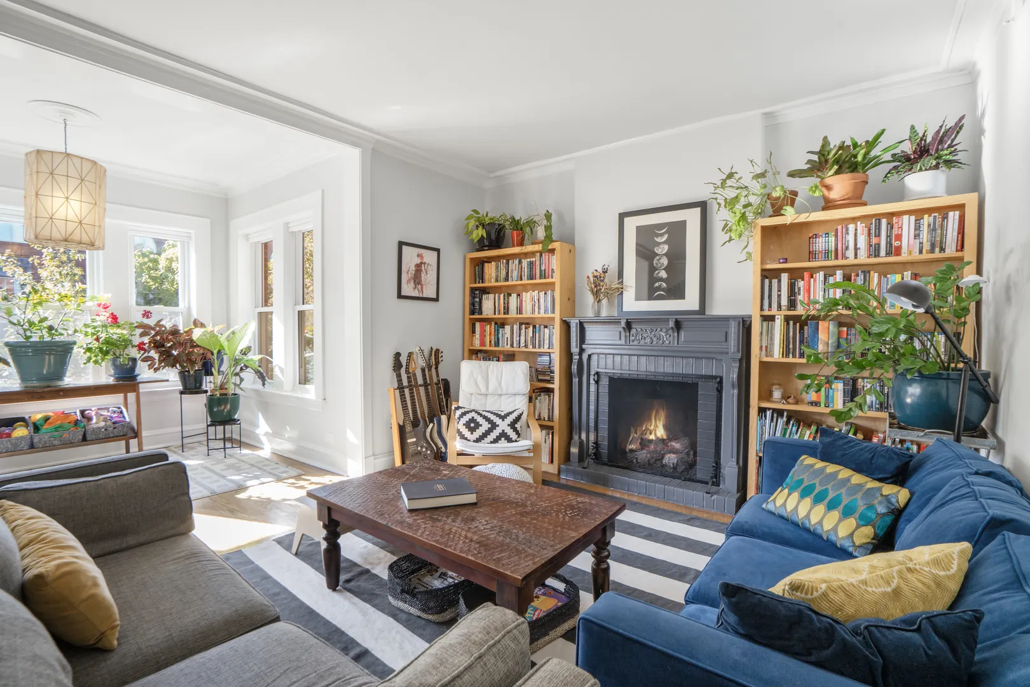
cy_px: 344
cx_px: 515
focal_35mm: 16
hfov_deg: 96.7
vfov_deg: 73.7
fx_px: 458
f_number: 9
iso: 320
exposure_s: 1/13
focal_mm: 16
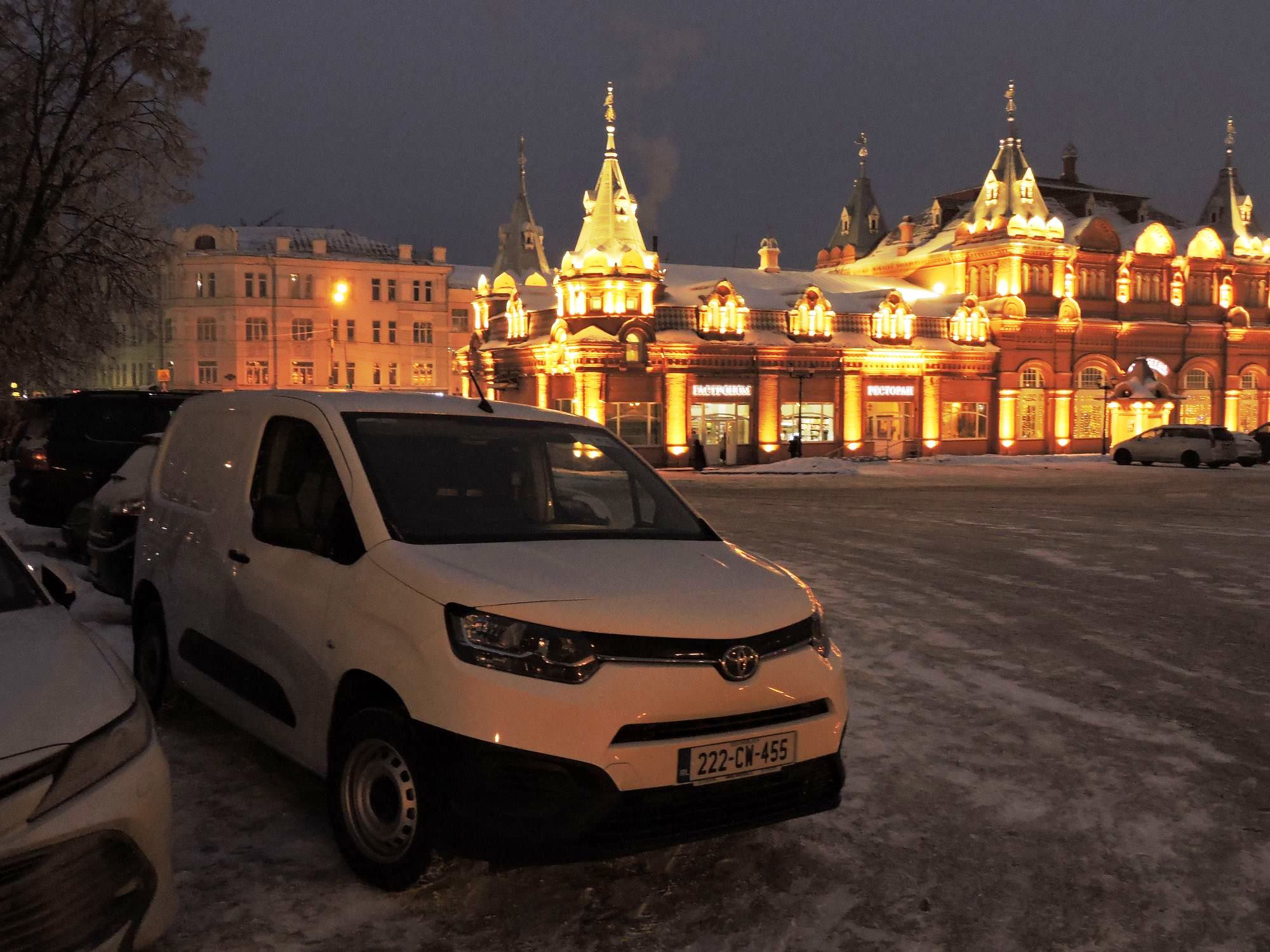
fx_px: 1101
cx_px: 635
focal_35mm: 30
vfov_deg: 46.8
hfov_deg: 60.0
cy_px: 476
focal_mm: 5.4
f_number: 3.5
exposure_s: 1/10
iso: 400
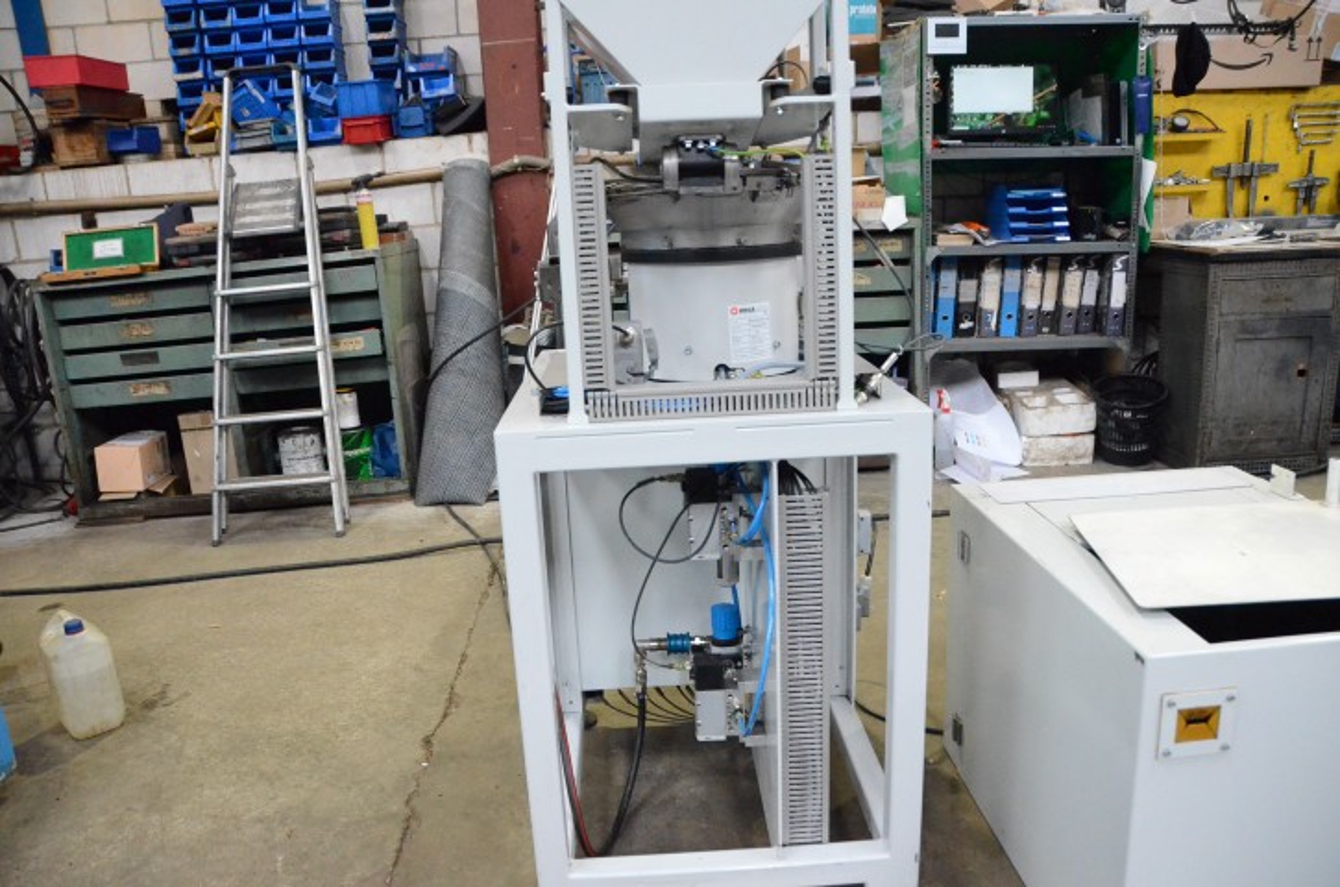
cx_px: 670
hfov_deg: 67.5
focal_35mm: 27
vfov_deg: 47.7
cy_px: 444
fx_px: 1003
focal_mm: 18
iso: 6400
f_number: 3.5
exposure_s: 1/800
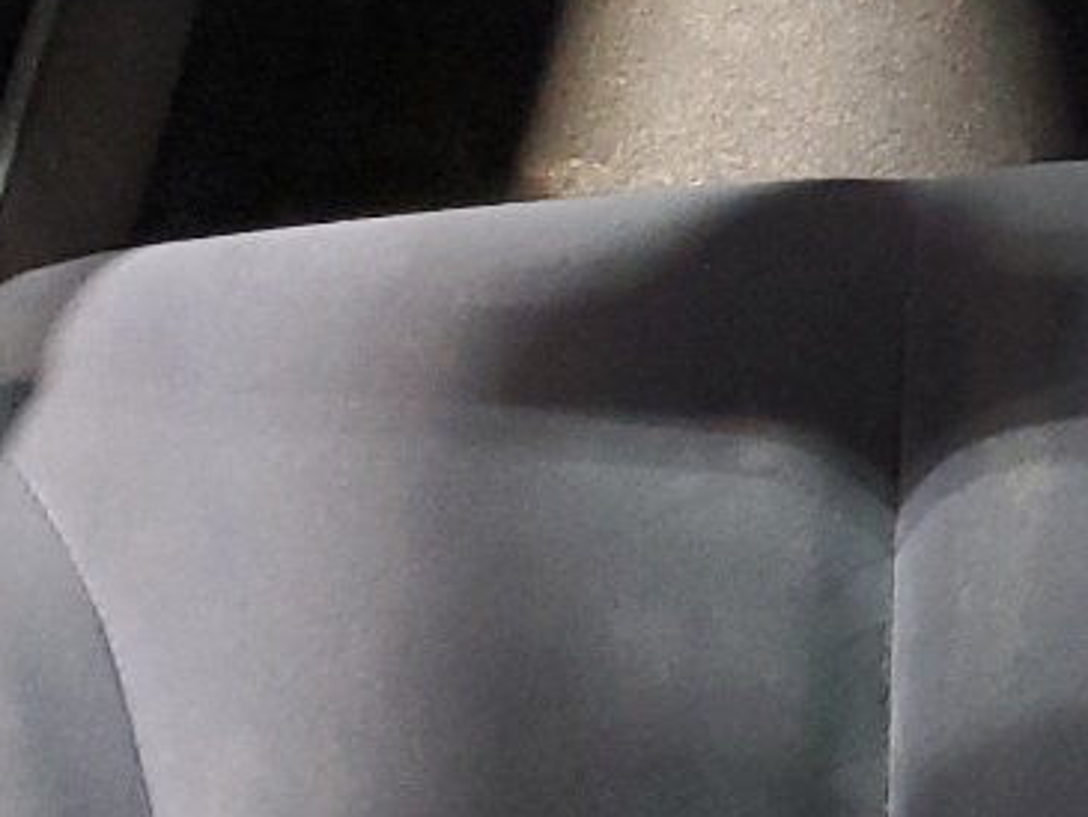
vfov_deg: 12.6
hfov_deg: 15.4
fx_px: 3584
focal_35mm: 114
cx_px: 1806
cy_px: -206
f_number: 1.5
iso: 302
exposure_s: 1/30
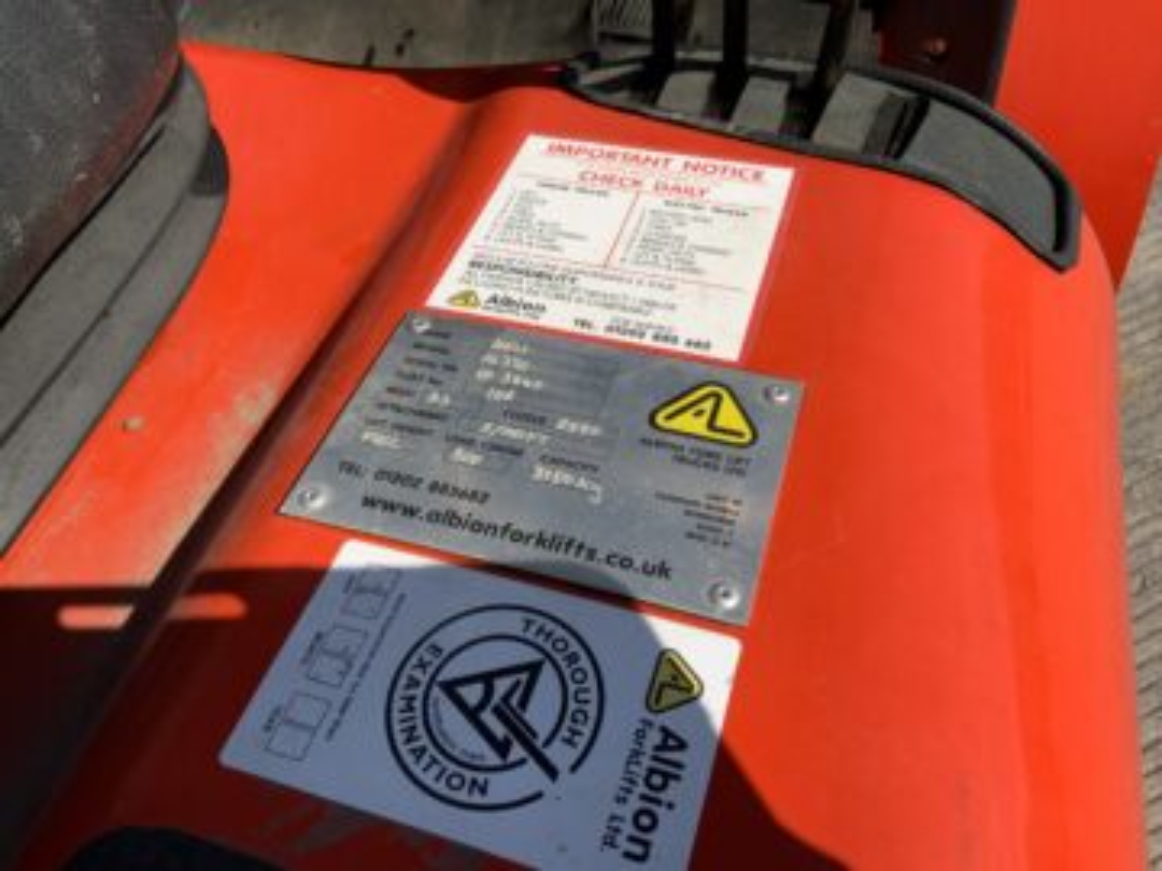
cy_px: 436
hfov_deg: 61.7
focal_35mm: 29
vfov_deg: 48.2
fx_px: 973
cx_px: 581
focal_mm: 3
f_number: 1.8
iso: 16
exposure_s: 1/2227
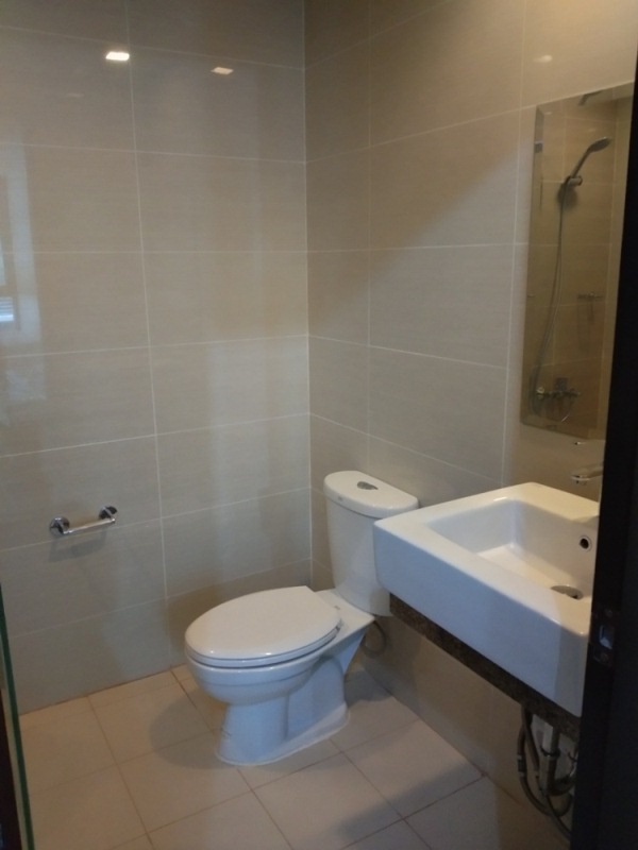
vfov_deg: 58.4
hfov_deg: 45.4
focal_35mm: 31
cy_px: 425
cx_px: 319
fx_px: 762
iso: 500
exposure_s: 1/14.3
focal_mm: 3.69
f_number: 2.2
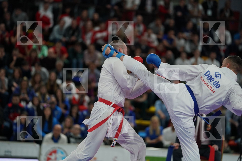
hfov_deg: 10.8
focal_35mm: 191
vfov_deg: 7.2
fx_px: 1284
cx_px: 121
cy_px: 80
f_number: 2.8
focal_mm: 191
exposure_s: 1/1000
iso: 1600
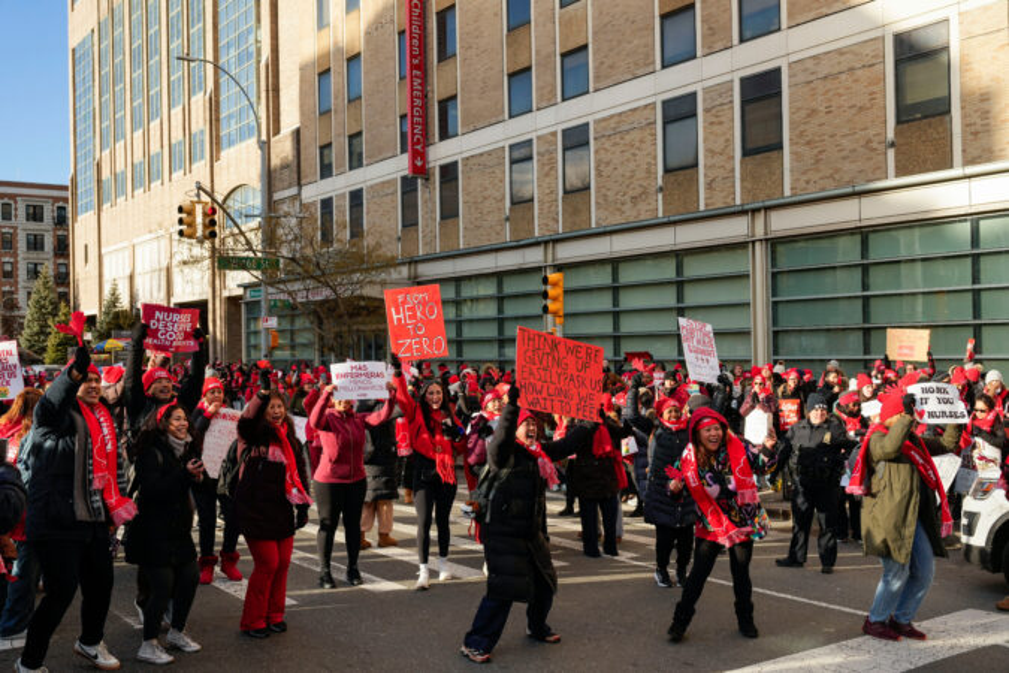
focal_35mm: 34
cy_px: 336
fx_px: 953
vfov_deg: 38.9
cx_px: 504
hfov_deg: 55.8
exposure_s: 1/1250
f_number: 5.6
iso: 400
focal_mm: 34
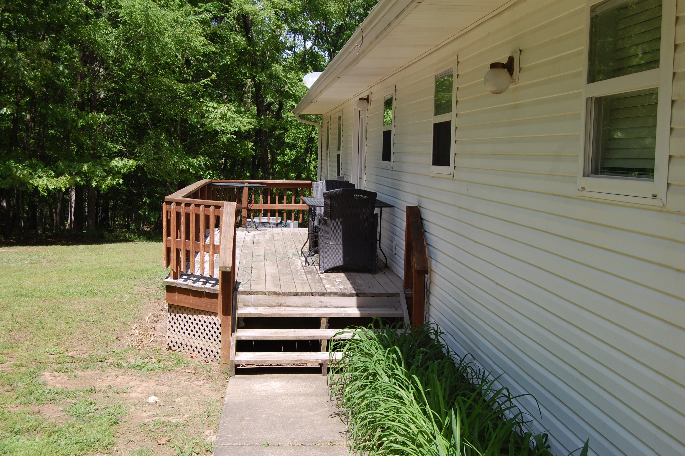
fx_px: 913
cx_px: 342
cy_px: 228
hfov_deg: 41.1
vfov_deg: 28.0
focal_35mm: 48
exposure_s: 1/250
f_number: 8
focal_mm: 32
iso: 200
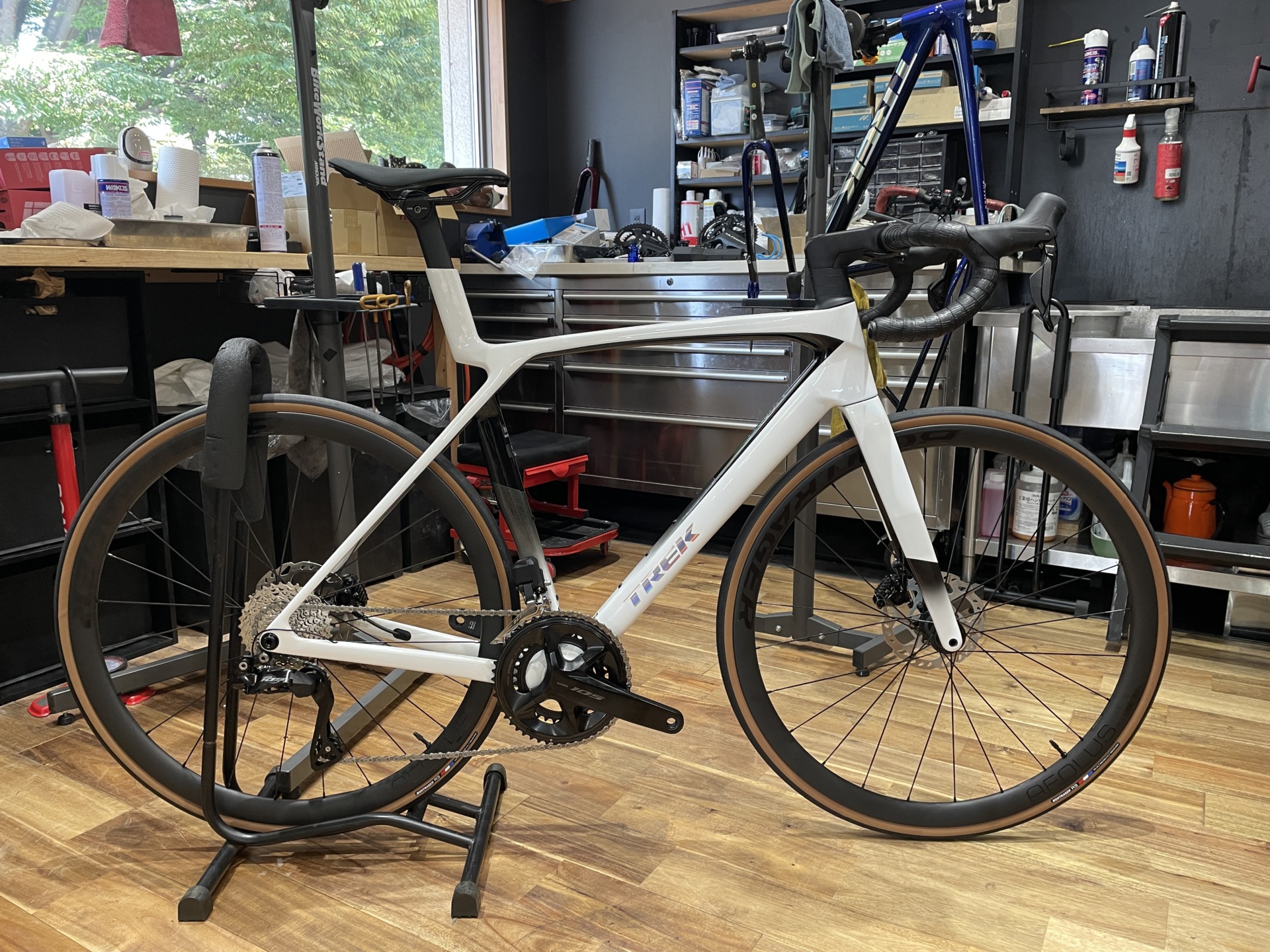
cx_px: 635
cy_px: 476
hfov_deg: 67.3
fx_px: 954
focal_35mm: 26
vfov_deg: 53.1
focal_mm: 4.2
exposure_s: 1/61
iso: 125
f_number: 1.6
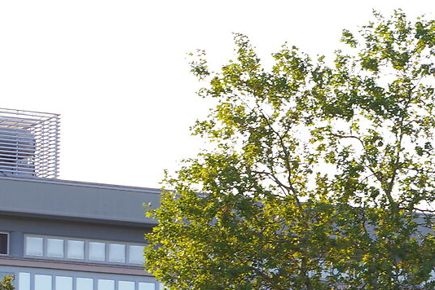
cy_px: 598
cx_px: 559
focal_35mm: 225
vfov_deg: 5.9
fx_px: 2719
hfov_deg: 9.0
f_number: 8
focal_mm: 50
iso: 100
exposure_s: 1/60
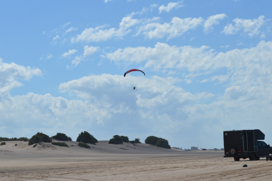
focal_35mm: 82
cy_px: 90
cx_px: 136
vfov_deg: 16.5
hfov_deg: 24.6
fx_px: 623
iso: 100
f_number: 10
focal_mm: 55
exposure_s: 1/400
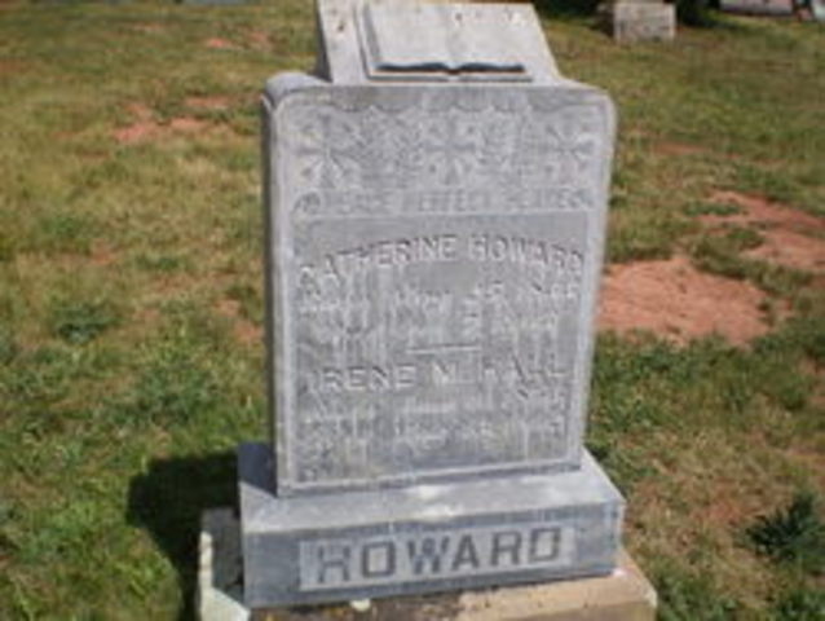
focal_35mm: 38
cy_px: 310
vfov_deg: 37.8
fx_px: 907
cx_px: 412
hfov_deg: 48.9
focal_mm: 6.3
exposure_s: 1/500
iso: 64
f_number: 4.6
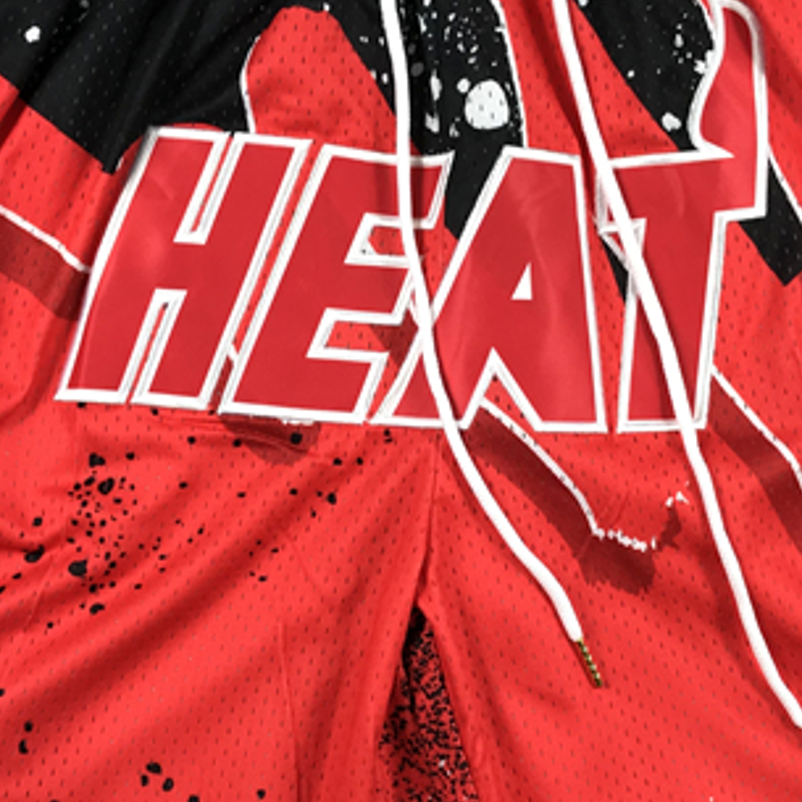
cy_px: 429
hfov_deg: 26.5
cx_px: 434
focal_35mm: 65
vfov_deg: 26.5
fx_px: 1704
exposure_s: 1/50
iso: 25
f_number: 1.8
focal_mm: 3.99
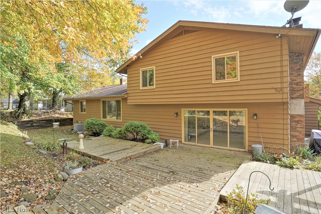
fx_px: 160
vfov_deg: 67.4
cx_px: 160
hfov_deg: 90.0
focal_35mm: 18
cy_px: 107
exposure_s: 1/250
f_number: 8
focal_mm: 18
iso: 1250
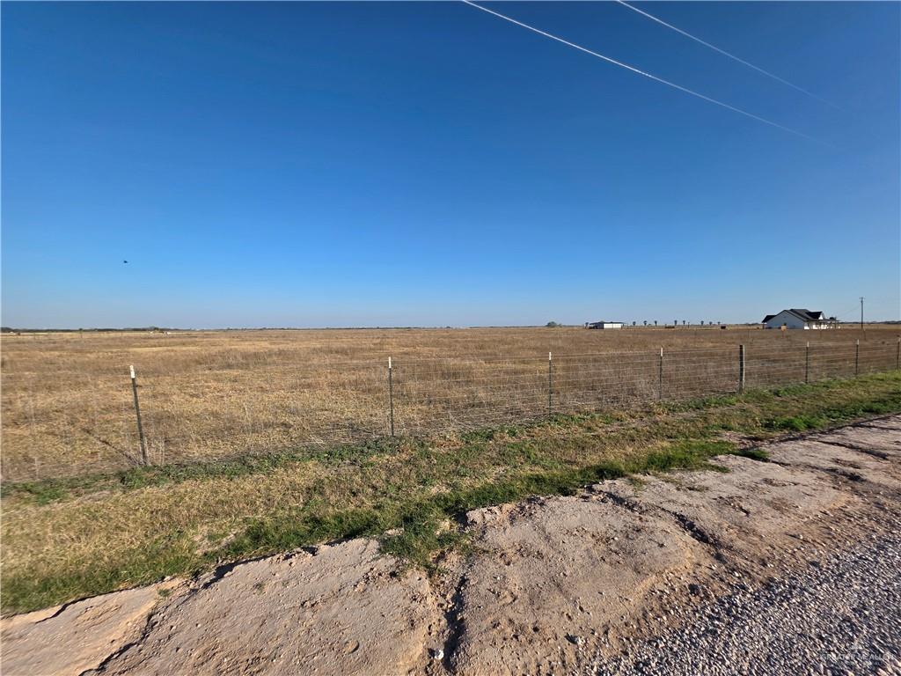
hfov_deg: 106.2
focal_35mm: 13
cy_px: 338
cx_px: 450
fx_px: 338
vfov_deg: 89.9
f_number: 1.9
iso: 40
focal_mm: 2.2
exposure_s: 1/2565
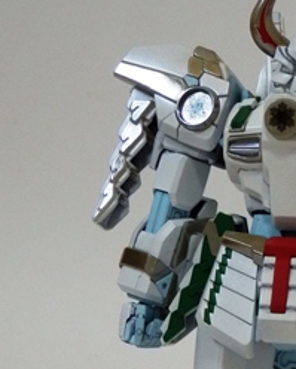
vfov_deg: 12.6
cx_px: 295
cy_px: 348
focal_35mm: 151
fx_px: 1650
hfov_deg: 10.2
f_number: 4.2
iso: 400
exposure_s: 1/80
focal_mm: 10.8
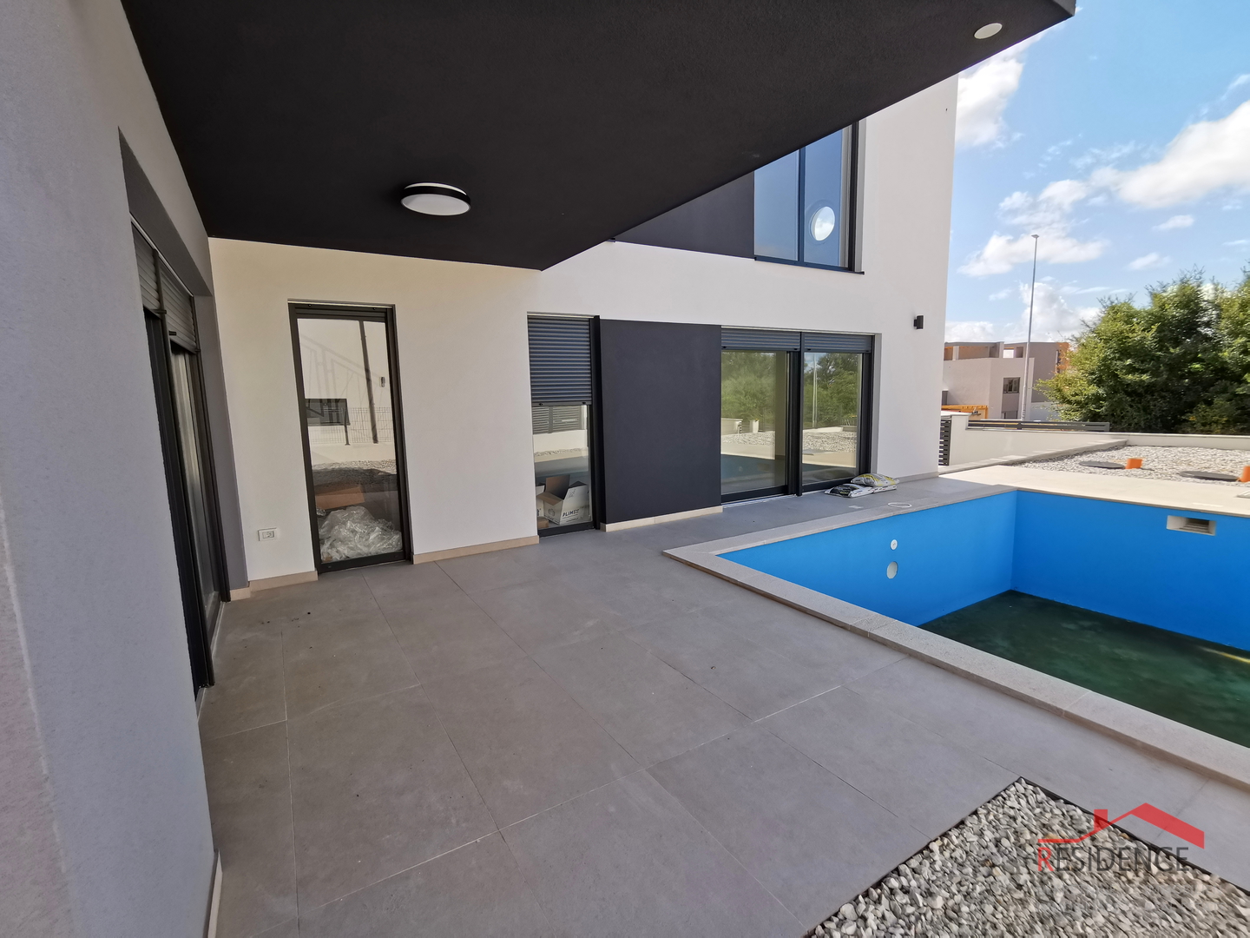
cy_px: 469
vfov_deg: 78.1
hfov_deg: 94.5
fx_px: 578
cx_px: 625
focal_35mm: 16
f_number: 2.2
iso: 50
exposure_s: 1/527
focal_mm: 2.35
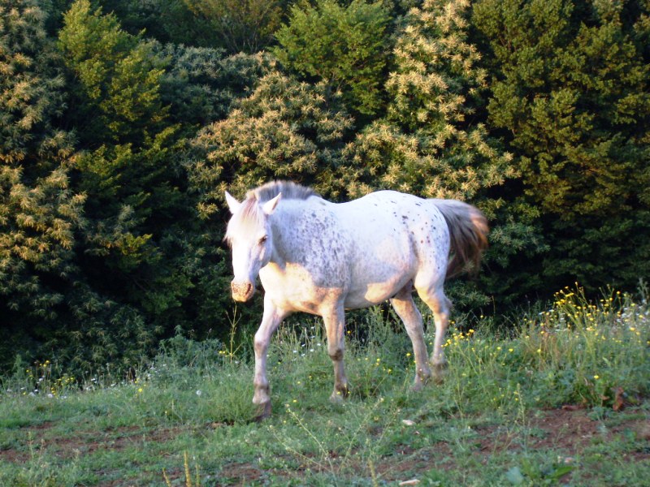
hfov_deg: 17.3
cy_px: 244
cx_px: 325
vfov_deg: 13.0
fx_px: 2141
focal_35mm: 114
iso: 120
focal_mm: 18.9
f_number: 5.6
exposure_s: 1/90
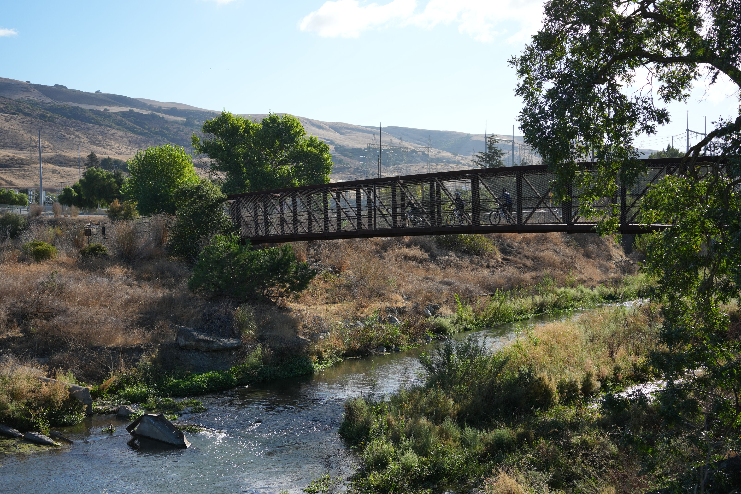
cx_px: 370
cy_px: 247
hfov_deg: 39.6
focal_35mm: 50
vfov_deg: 27.0
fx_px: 1029
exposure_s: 1/1600
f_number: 4.5
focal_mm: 50
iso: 400
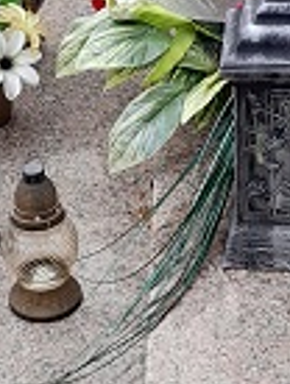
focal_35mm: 125
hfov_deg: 11.9
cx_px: 131
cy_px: 31
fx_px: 1392
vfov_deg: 15.5
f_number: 1.8
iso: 40
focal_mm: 4
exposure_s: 1/100
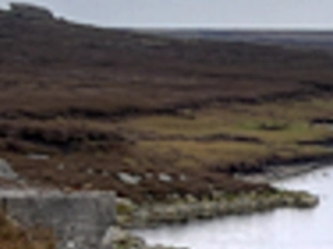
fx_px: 2231
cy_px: 290
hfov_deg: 7.2
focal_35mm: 232
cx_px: 1125
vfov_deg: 6.4
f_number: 7.1
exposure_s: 1/200
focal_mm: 17
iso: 200
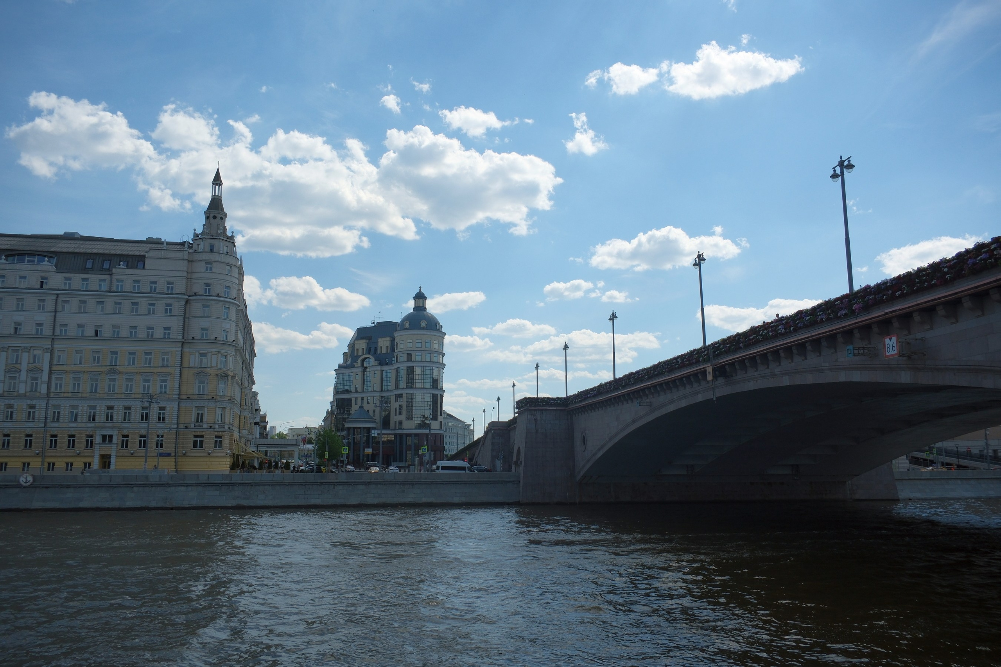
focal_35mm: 27
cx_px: 500
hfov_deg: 67.4
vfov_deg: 47.9
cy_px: 334
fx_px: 751
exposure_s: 1/1500
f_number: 7.1
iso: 320
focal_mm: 18
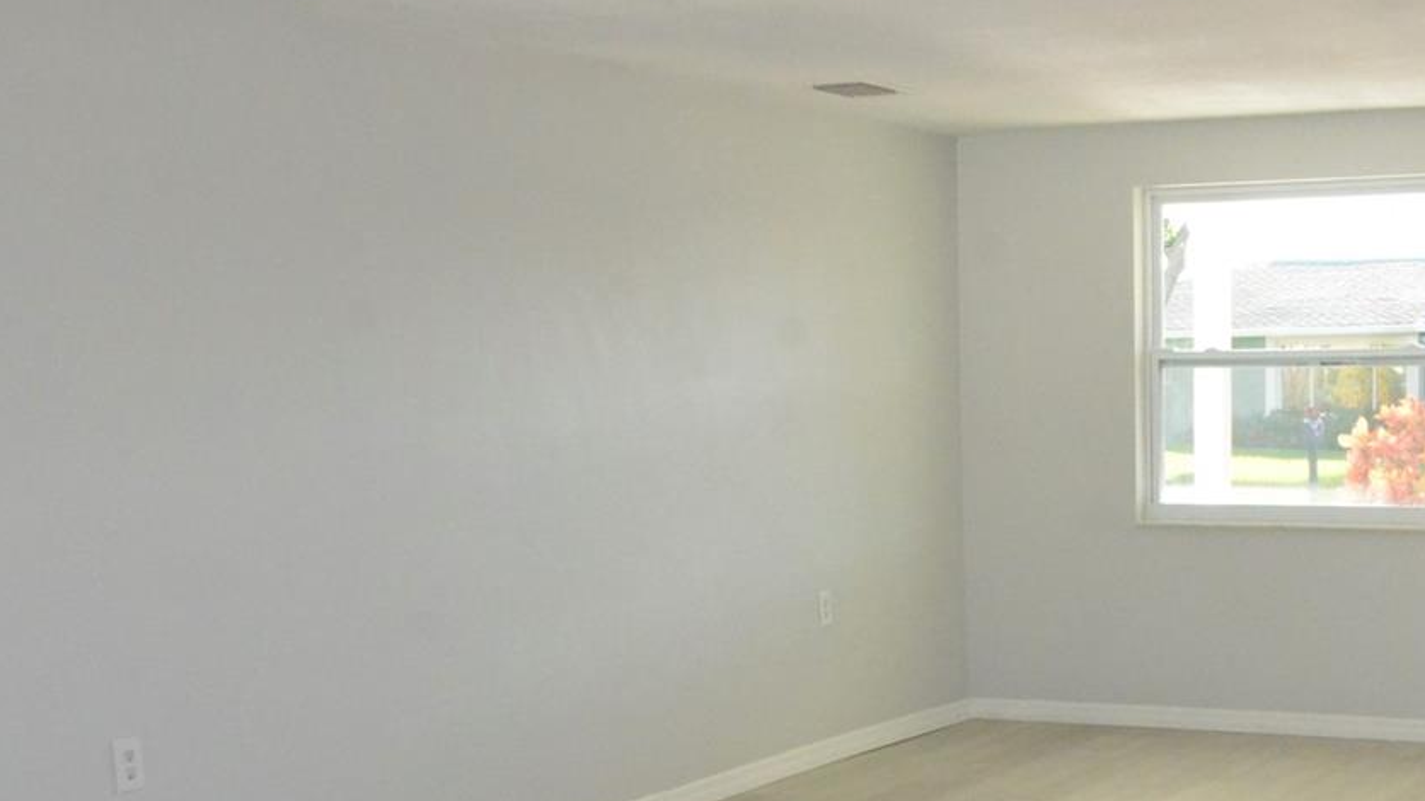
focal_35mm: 54
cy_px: 875
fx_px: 2040
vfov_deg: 21.1
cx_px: 1004
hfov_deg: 37.9
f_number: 11
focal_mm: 18
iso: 5000
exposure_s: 1/250
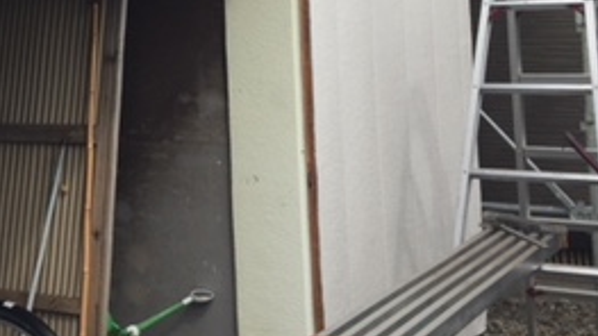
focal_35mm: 77
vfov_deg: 15.2
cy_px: -45
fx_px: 1221
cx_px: -9
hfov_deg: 26.0
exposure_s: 1/1014
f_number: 2.2
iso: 32
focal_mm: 4.15
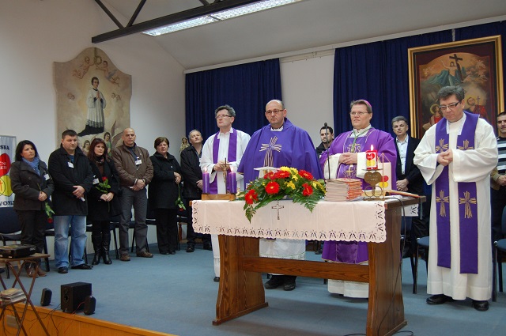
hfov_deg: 53.2
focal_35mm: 36
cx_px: 253
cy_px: 168
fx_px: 505
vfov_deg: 36.8
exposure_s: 1/60
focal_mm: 24
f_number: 4
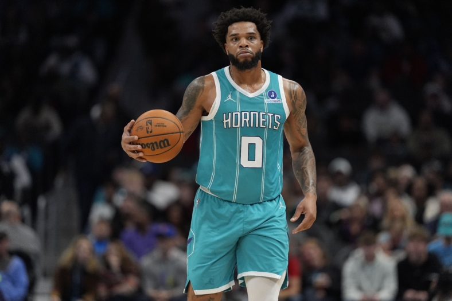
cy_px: 150
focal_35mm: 300
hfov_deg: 6.9
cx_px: 226
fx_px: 3766
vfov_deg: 4.6
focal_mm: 300
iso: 4000
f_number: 2.8
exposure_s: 1/2000
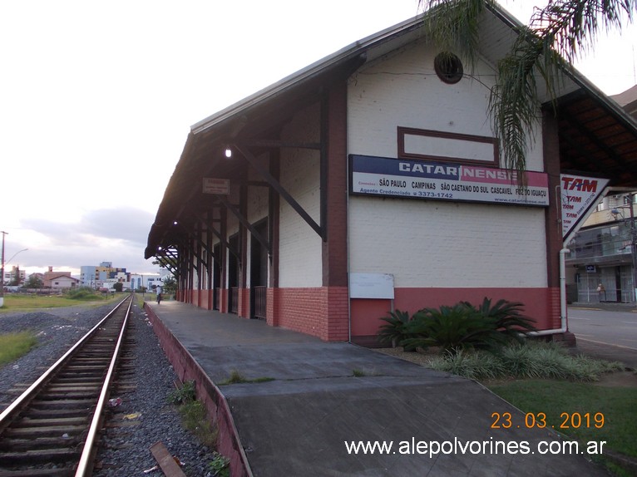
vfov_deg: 49.7
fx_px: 515
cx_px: 318
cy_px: 238
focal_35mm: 28
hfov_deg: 63.5
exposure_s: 1/160
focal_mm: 4
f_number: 2.7
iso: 80
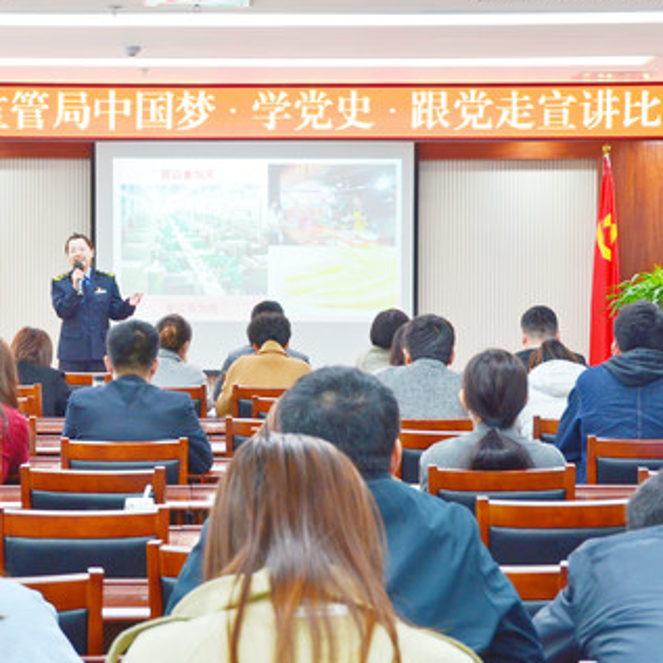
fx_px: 2449
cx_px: 234
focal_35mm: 113
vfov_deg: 15.4
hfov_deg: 15.4
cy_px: 316
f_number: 8
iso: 450
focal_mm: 44
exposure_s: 1/15
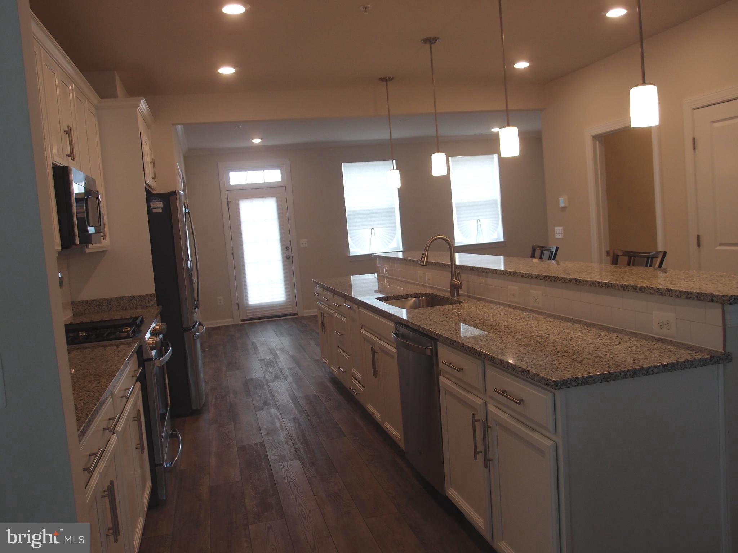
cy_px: 276
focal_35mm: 30
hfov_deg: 60.0
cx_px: 369
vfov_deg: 46.8
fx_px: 640
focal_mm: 6.48
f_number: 2
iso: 100
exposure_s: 1/125
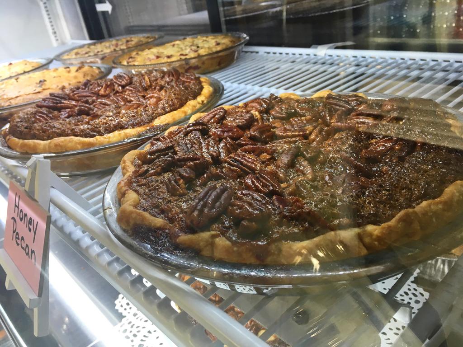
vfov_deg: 48.2
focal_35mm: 29
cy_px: 174
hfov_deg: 61.7
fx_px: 388
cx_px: 232
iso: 25
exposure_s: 1/30
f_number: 2.2
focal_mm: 4.15
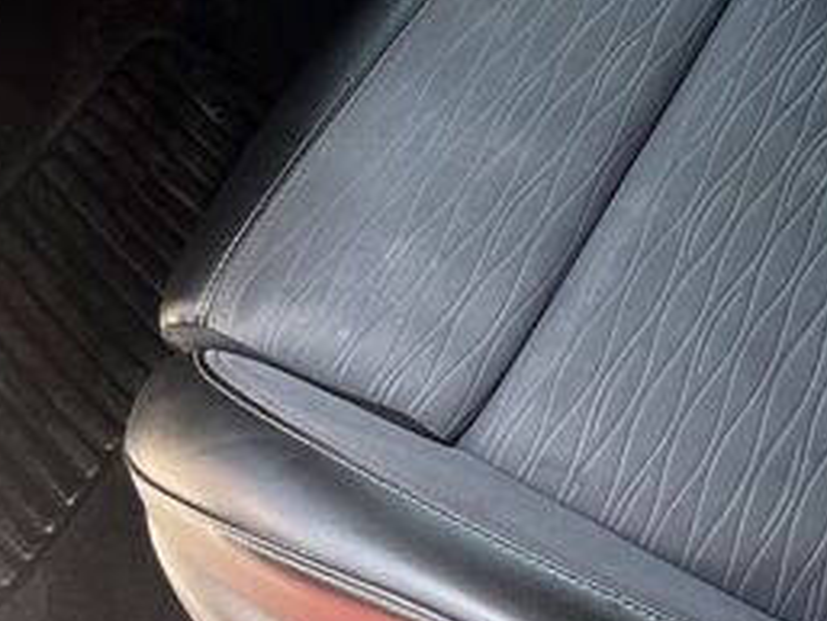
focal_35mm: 81
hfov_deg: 23.7
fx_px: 1936
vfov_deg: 16.6
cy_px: -299
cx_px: 669
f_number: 1.6
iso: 80
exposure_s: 1/121
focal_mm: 5.1
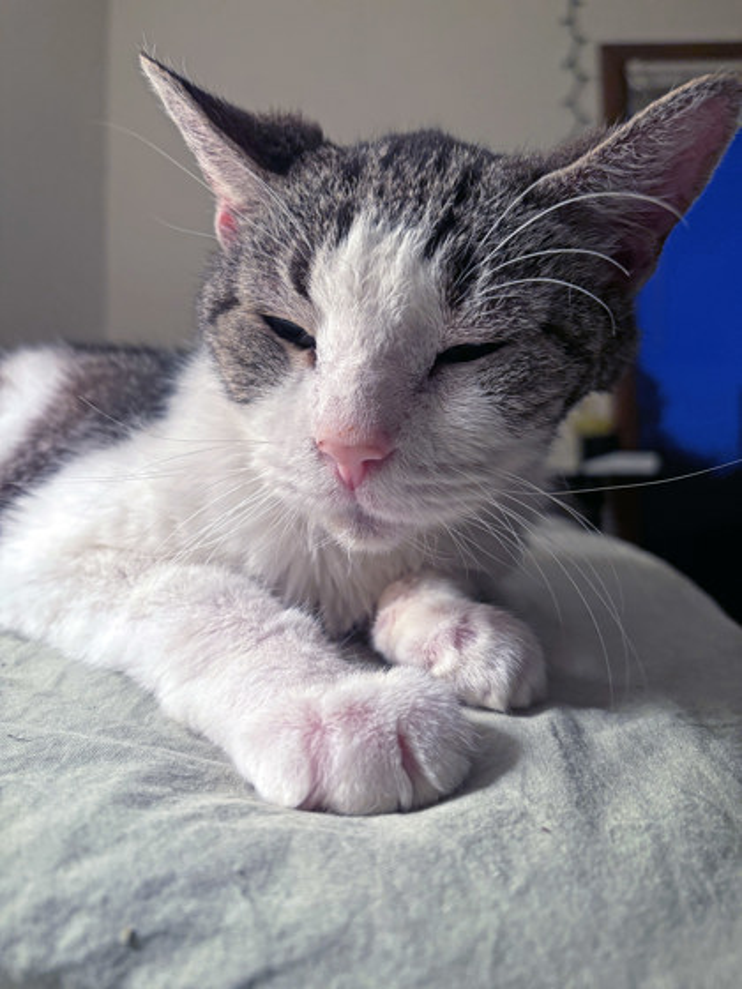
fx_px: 743
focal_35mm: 26
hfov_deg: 53.1
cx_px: 371
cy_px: 494
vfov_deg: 67.3
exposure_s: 1/60
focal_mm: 5.96
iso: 250
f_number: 1.6
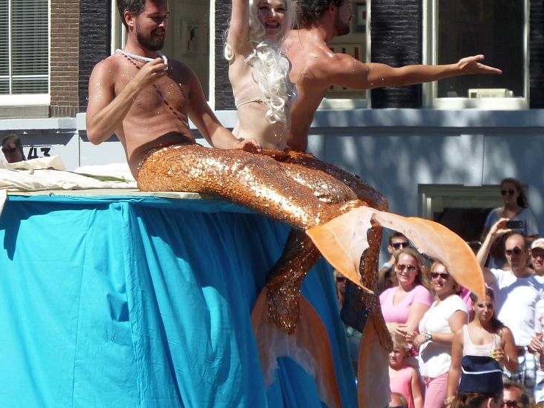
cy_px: 213
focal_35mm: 252
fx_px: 3960
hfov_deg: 7.9
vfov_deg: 5.9
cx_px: 203
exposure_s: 1/400
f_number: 4.5
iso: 80
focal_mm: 29.9
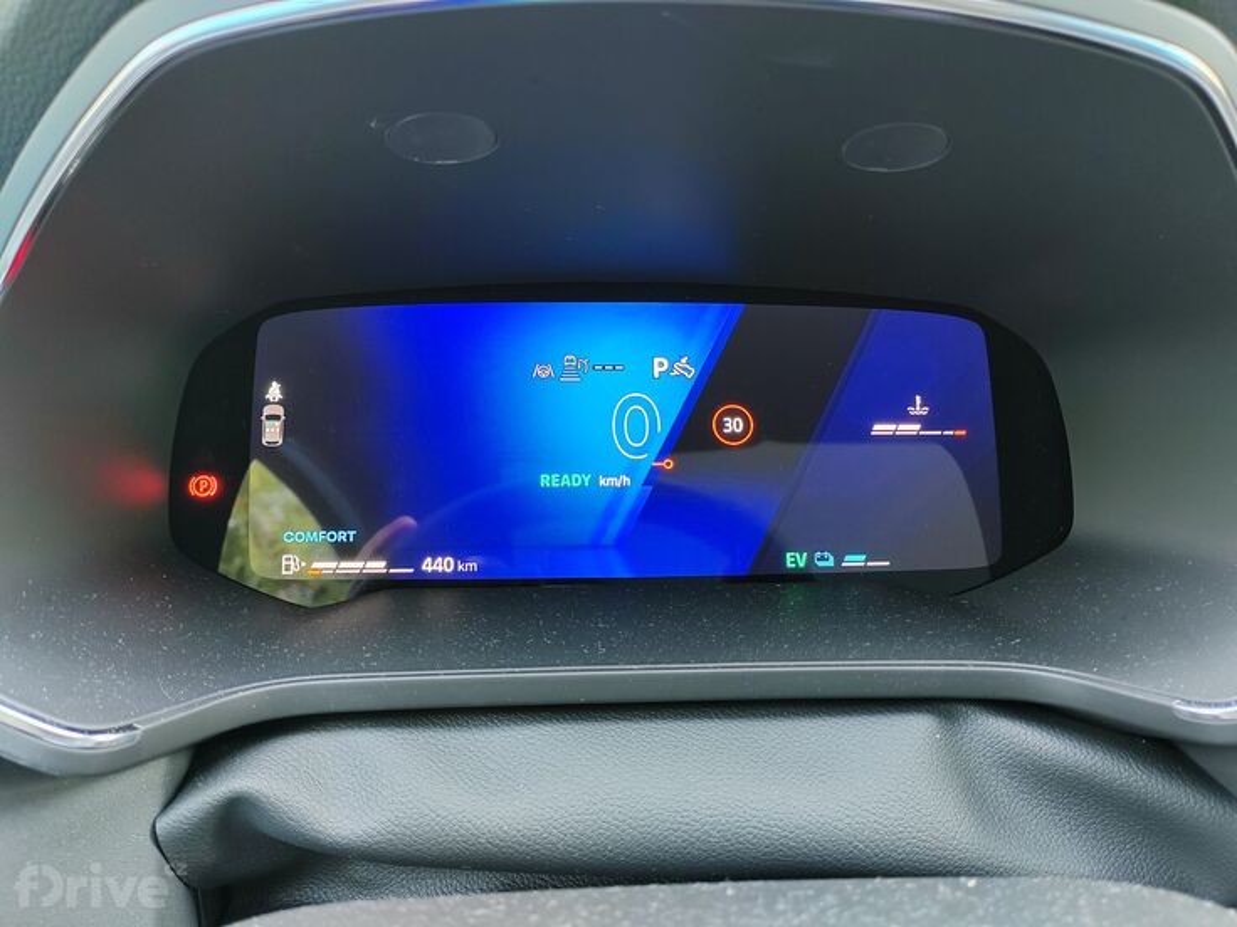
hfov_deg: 65.3
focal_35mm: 27
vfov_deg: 51.4
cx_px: 618
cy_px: 464
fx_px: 965
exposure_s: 1/50
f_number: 1.9
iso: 500
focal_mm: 5.52
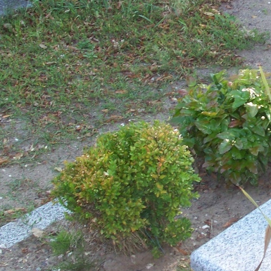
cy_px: 110
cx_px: 308
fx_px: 859
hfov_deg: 17.3
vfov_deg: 17.9
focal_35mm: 97
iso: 64
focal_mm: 5.85
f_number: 5.6
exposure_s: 1/30
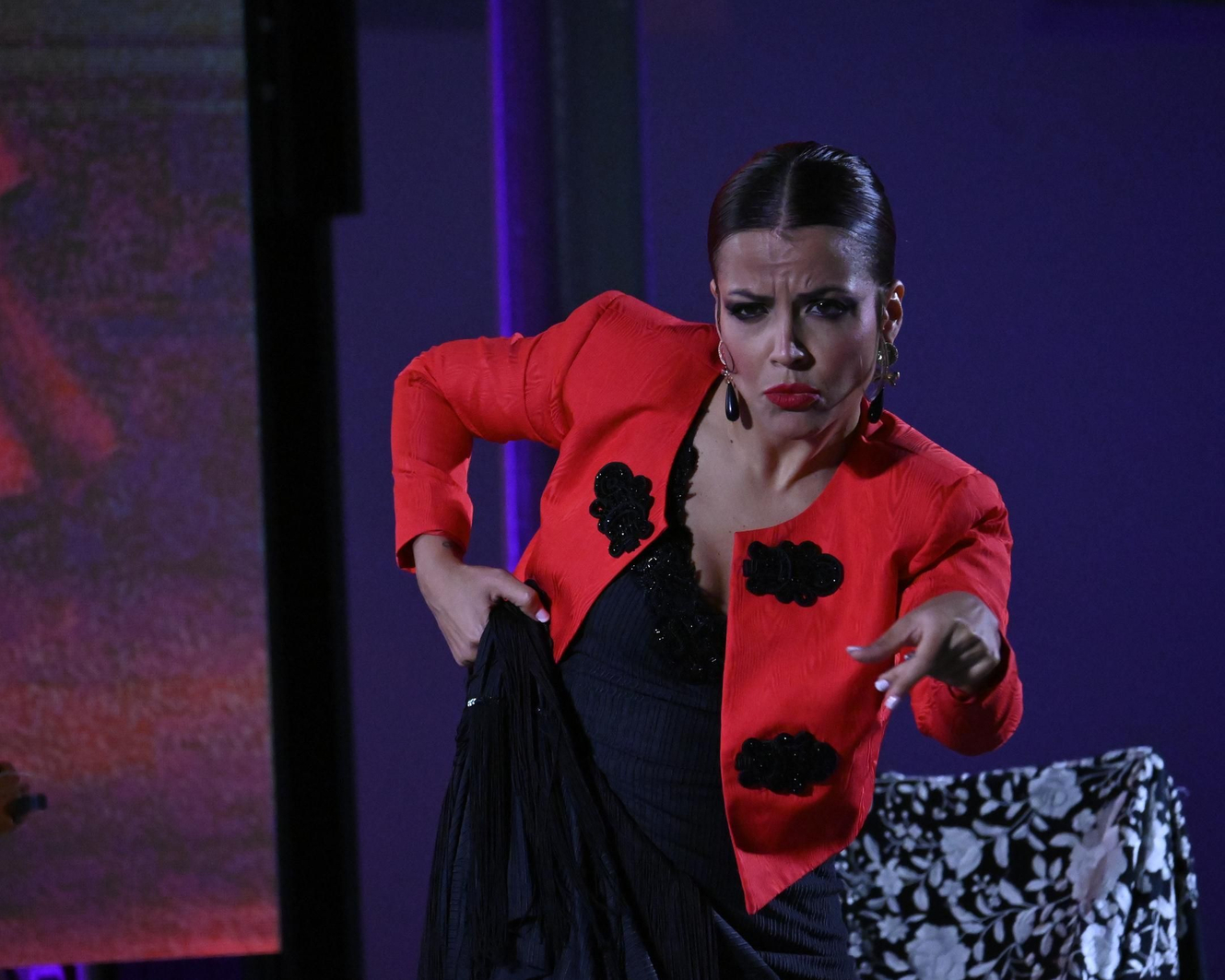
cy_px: 490
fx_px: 12290
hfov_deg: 5.7
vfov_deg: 4.6
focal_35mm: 339
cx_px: 655
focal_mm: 200
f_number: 6.3
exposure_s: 1/160
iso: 8000
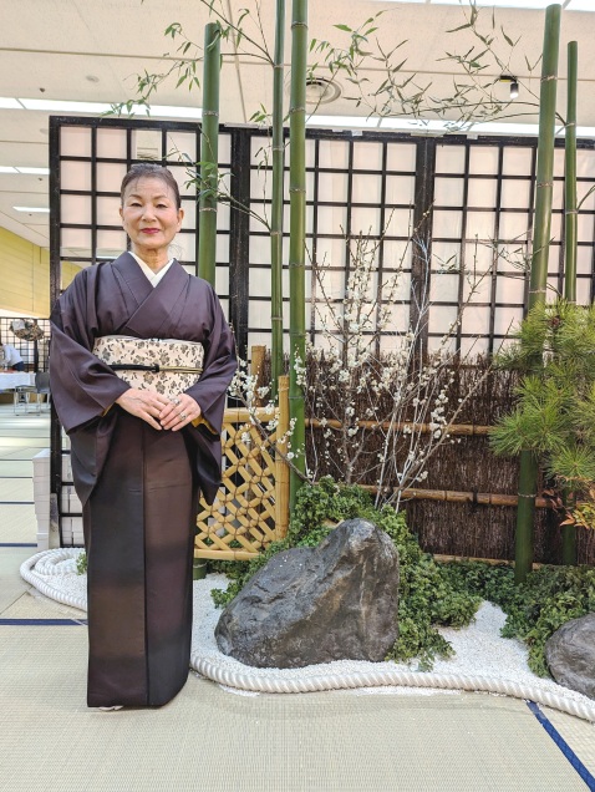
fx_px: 549
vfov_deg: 71.6
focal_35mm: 24
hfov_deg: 56.9
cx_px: 298
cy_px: 396
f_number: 1.85
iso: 66
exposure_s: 1/50
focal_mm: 6.81
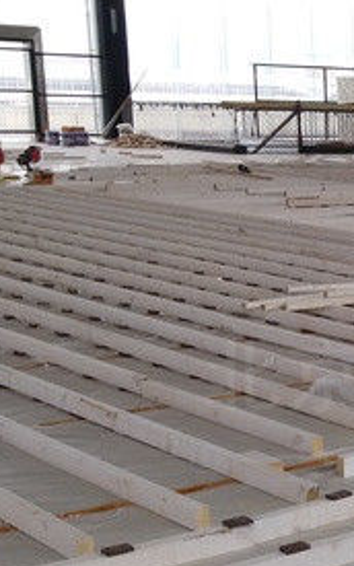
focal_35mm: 80
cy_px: 418
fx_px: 1234
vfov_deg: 25.5
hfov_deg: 14.5
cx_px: 626
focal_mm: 3.83
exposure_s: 1/146
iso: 100
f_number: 2.2
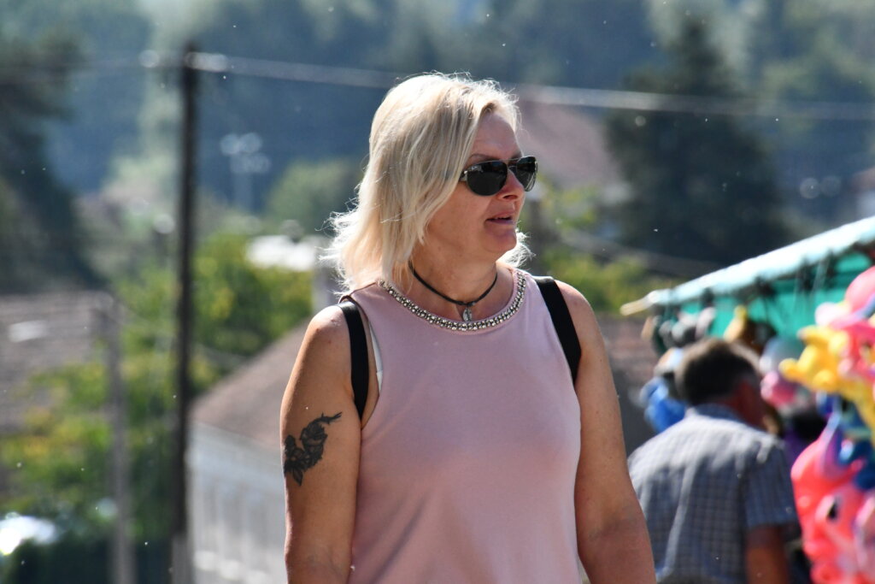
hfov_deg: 3.4
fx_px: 14584
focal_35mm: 600
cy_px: 292
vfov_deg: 2.3
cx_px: 438
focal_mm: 400
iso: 2500
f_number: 13
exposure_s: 1/2500
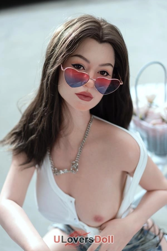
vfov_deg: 36.2
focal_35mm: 55
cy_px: 126
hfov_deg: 24.6
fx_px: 383
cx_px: 84
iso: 50
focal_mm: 55
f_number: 1.8
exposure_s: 1/250
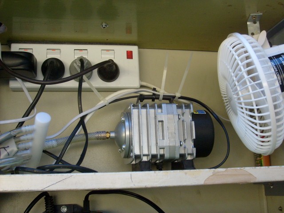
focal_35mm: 43
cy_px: 106
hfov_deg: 43.9
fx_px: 353
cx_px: 142
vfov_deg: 33.6
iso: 80
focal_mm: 7.2
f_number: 3
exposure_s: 1/90
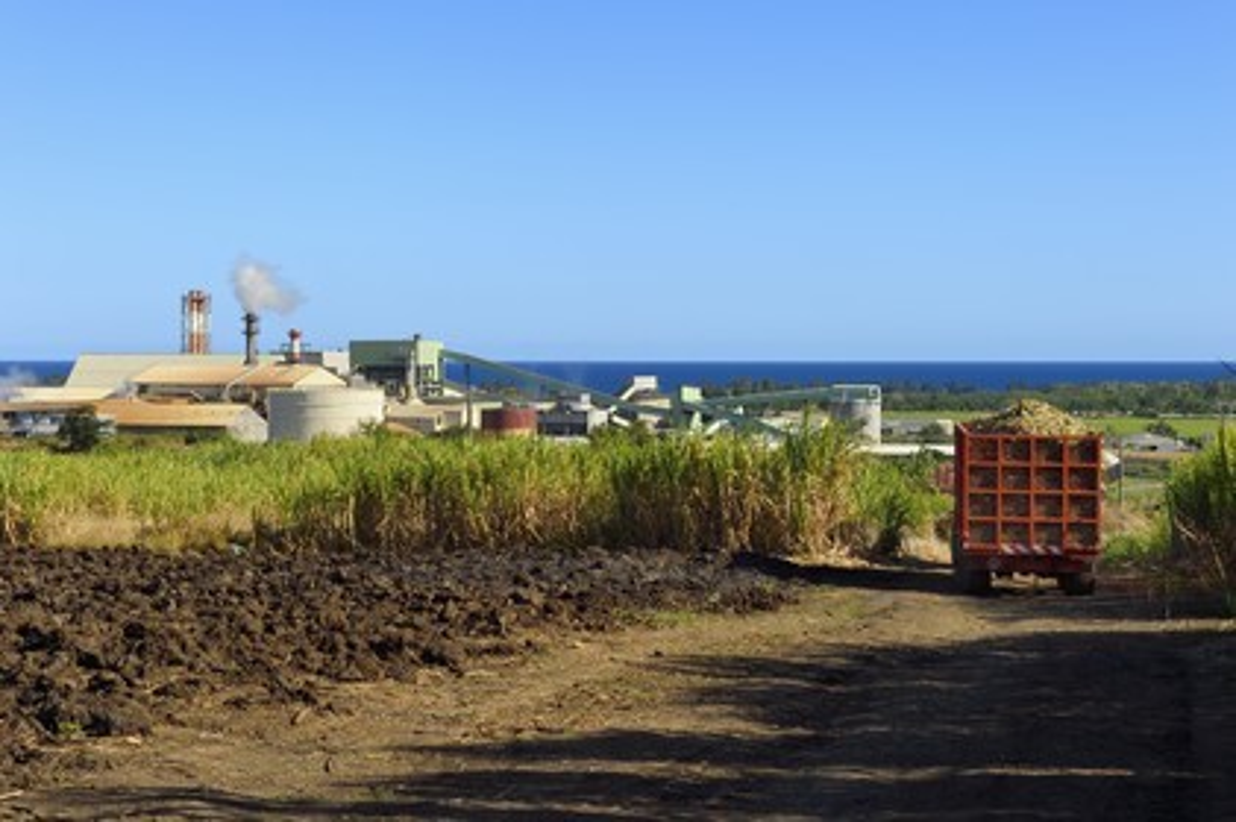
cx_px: 618
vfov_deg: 20.6
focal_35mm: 66
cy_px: 411
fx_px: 2264
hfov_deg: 30.5
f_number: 14
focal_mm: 66
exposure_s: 1/250
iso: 200
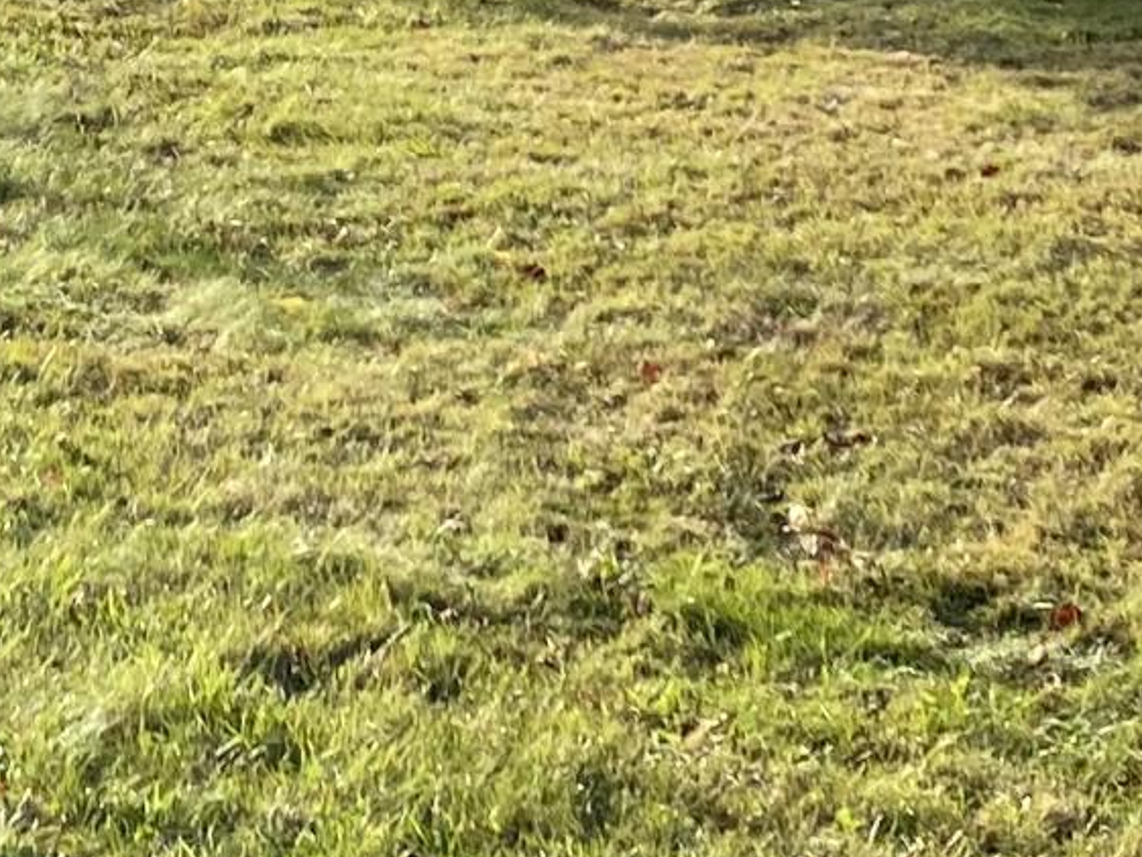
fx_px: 4587
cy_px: -309
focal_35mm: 139
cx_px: 324
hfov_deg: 14.2
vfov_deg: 10.4
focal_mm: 4.25
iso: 32
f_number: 1.8
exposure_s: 1/2463
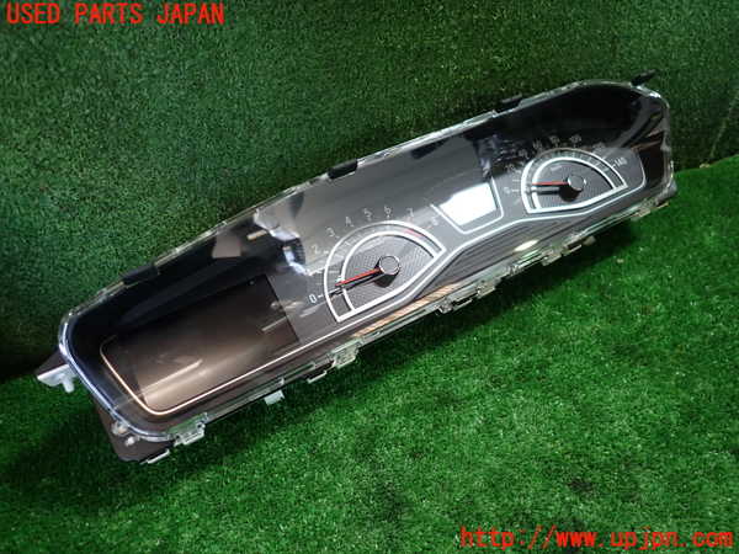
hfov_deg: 69.4
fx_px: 534
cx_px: 370
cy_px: 277
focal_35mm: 25
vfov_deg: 54.9
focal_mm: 4.5
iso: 200
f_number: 2
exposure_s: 1/50
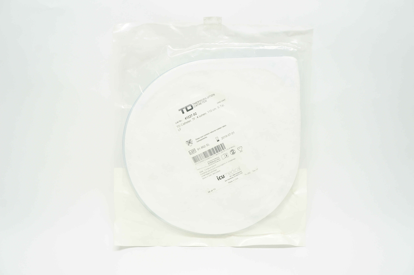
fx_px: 310
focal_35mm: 27
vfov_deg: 47.8
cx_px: 207
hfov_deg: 67.4
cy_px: 138
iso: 400
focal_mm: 18
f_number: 8
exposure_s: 1/30
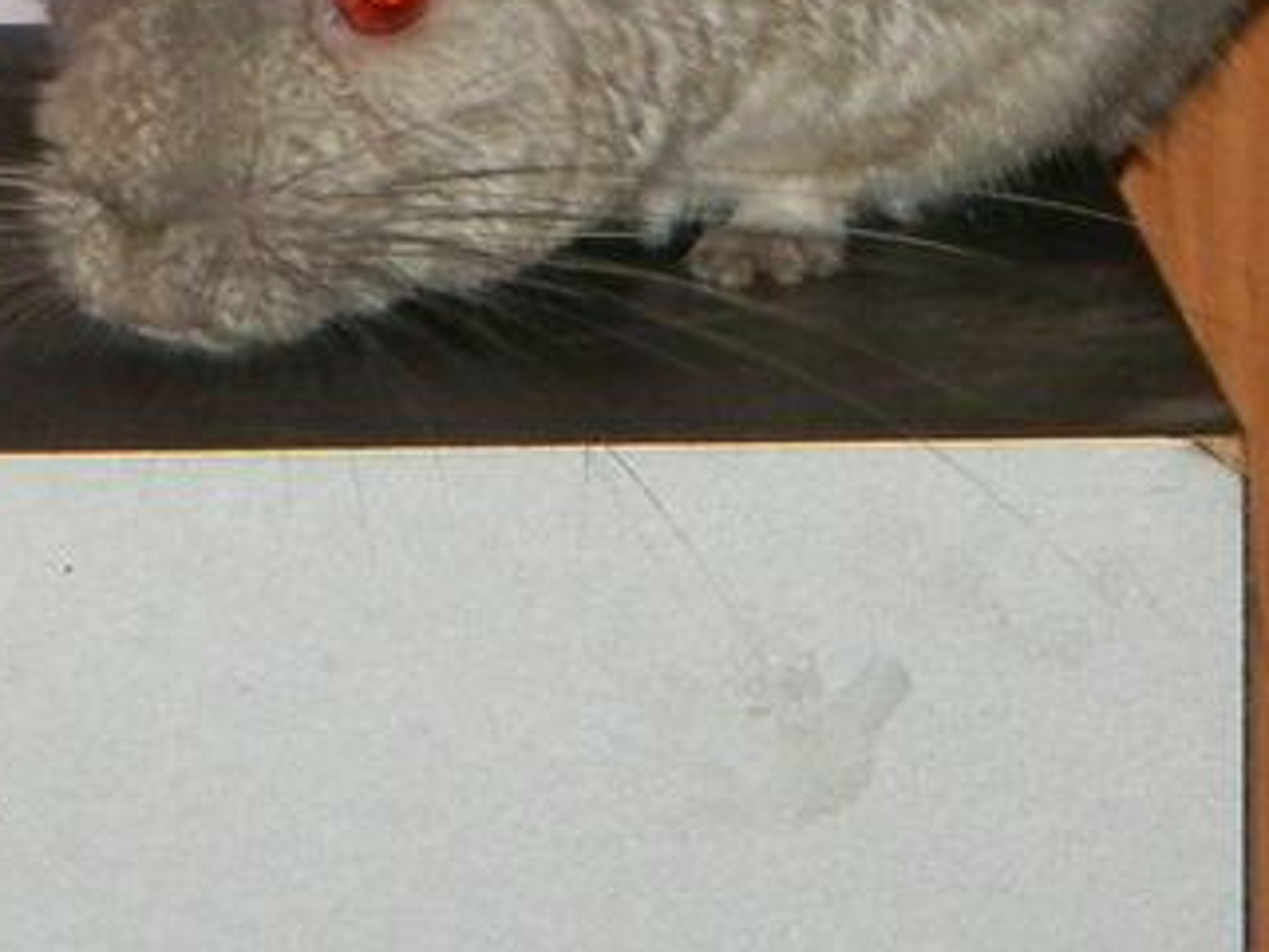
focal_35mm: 584
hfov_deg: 3.4
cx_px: 708
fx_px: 21417
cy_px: -119
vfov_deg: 2.5
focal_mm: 33.1
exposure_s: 1/30
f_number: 5.2
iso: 373
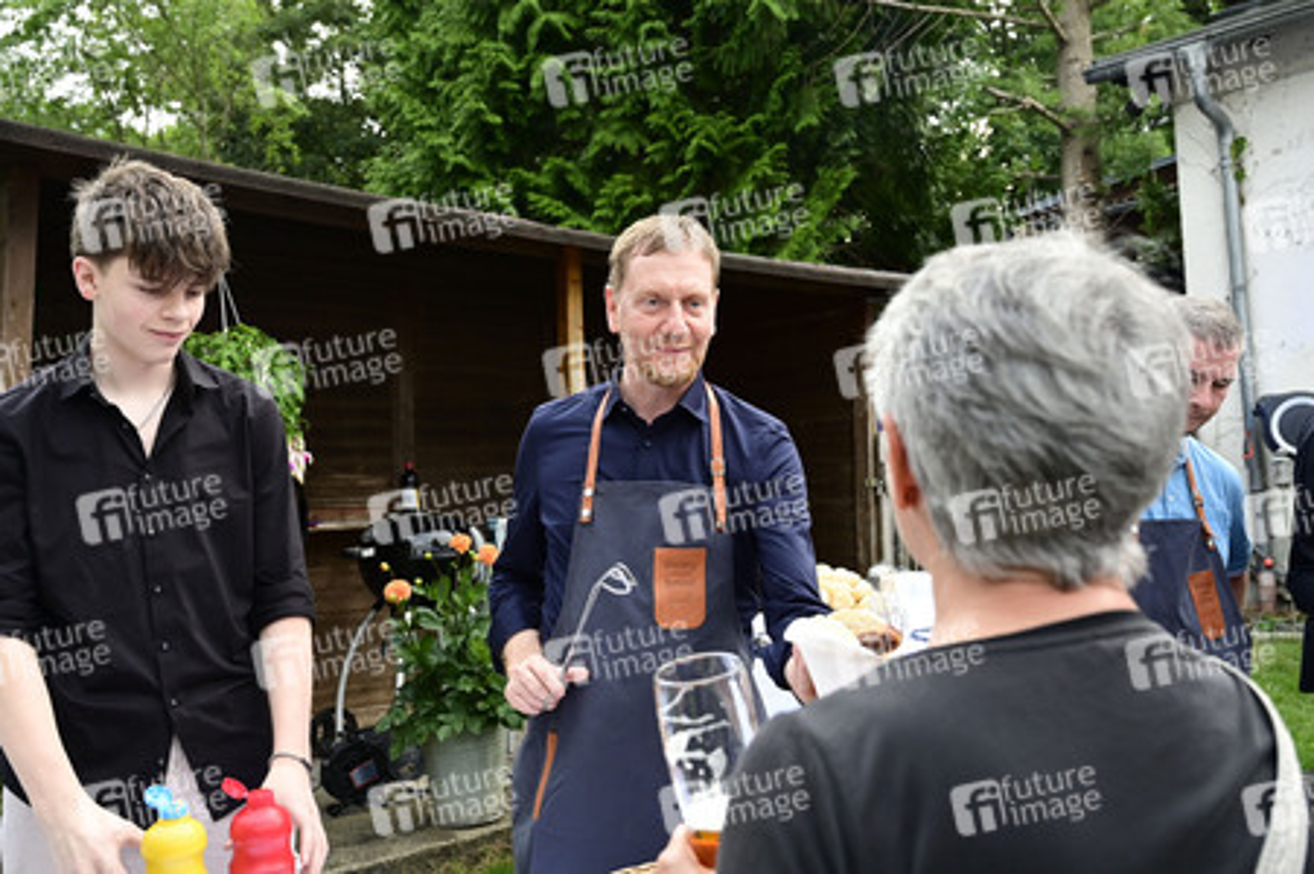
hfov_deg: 61.1
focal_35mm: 30
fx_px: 1112
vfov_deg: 42.9
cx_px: 657
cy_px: 437
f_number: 5
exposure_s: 1/400
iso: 1000
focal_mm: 30.5
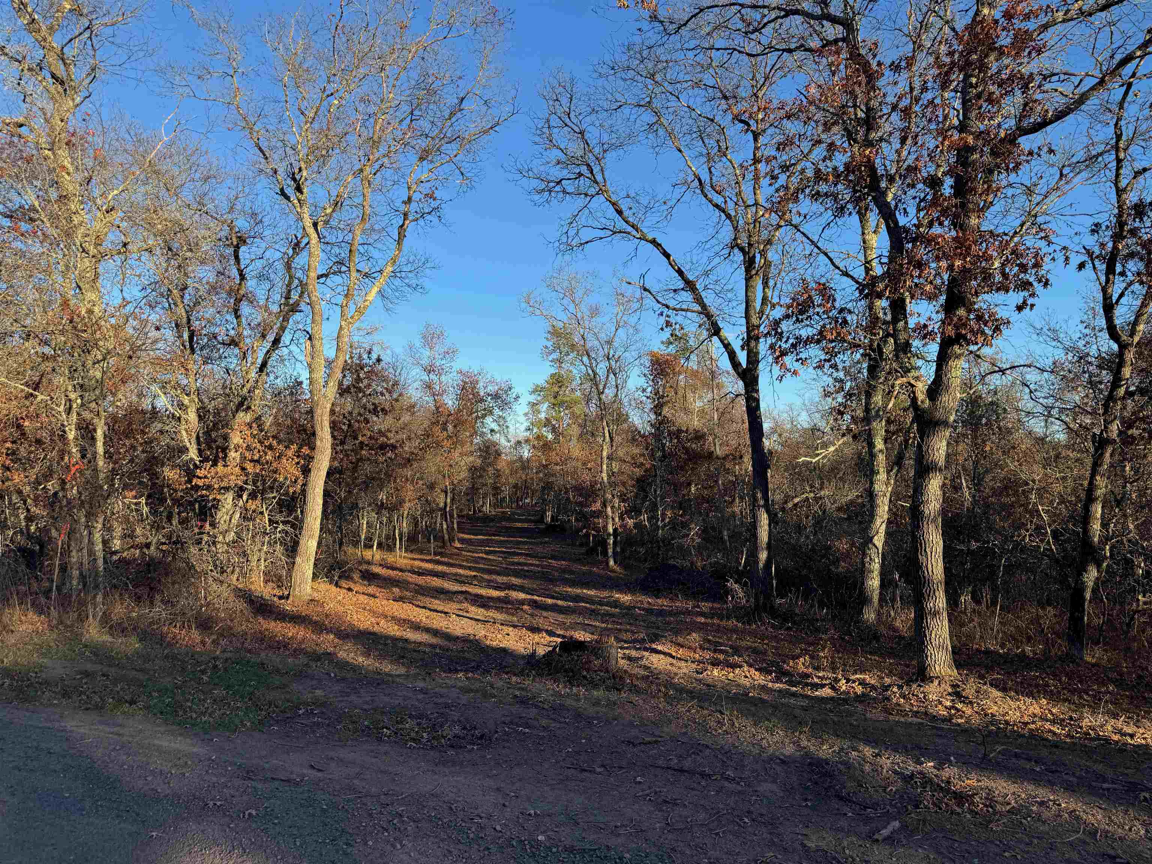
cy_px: 432
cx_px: 576
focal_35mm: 24
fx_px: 799
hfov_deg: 71.6
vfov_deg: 56.8
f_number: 1.78
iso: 80
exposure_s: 1/1721
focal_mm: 6.76
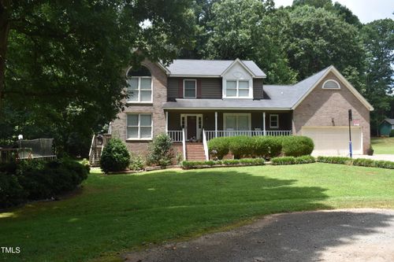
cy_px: 131
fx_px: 394
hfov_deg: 53.1
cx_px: 197
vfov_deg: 36.8
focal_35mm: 36
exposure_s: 1/250
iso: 200
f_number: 7.1
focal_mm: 24
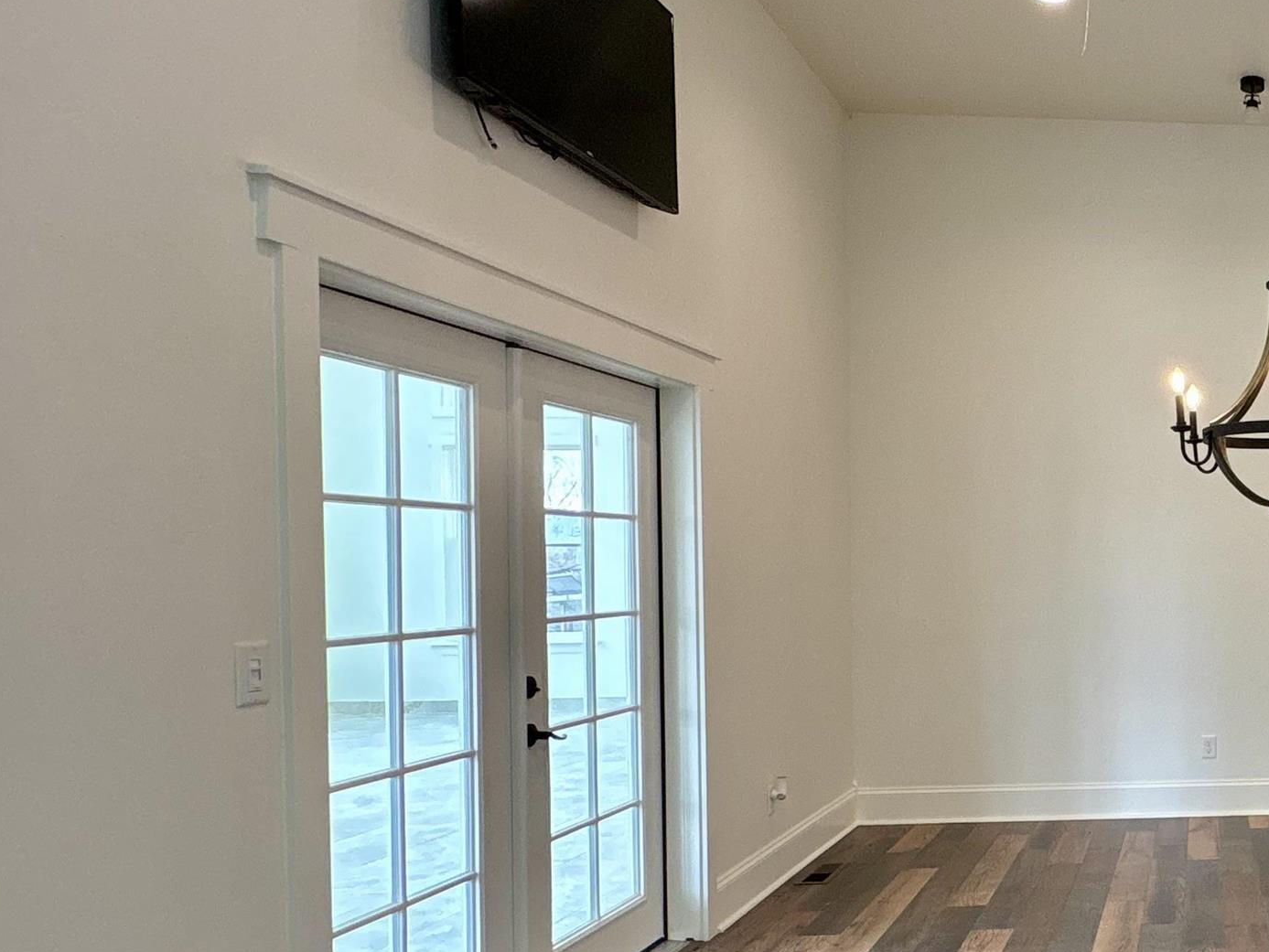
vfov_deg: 45.2
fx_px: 1137
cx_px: 1319
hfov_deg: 46.7
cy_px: 574
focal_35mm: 31
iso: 160
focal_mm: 2.22
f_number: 2.2
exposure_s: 1/60
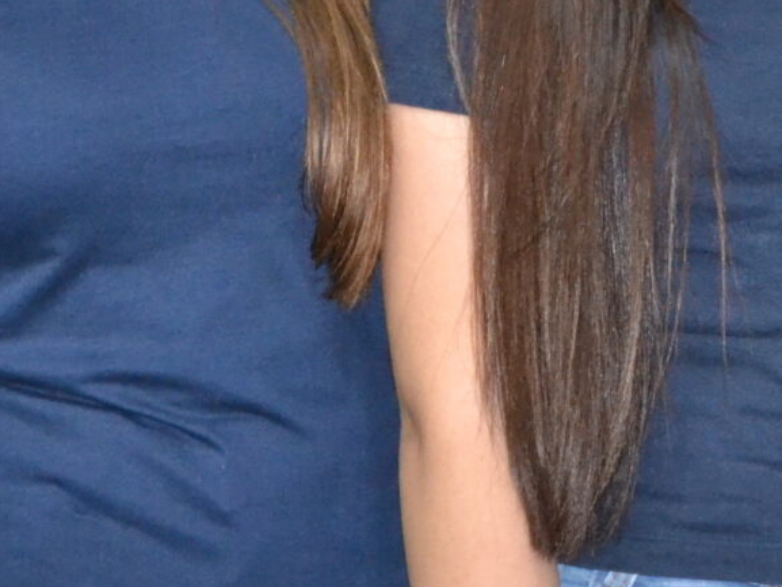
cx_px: 615
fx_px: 6507
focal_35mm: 288
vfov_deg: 5.1
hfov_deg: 6.9
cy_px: -142
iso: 3200
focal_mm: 60
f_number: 5
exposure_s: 1/60
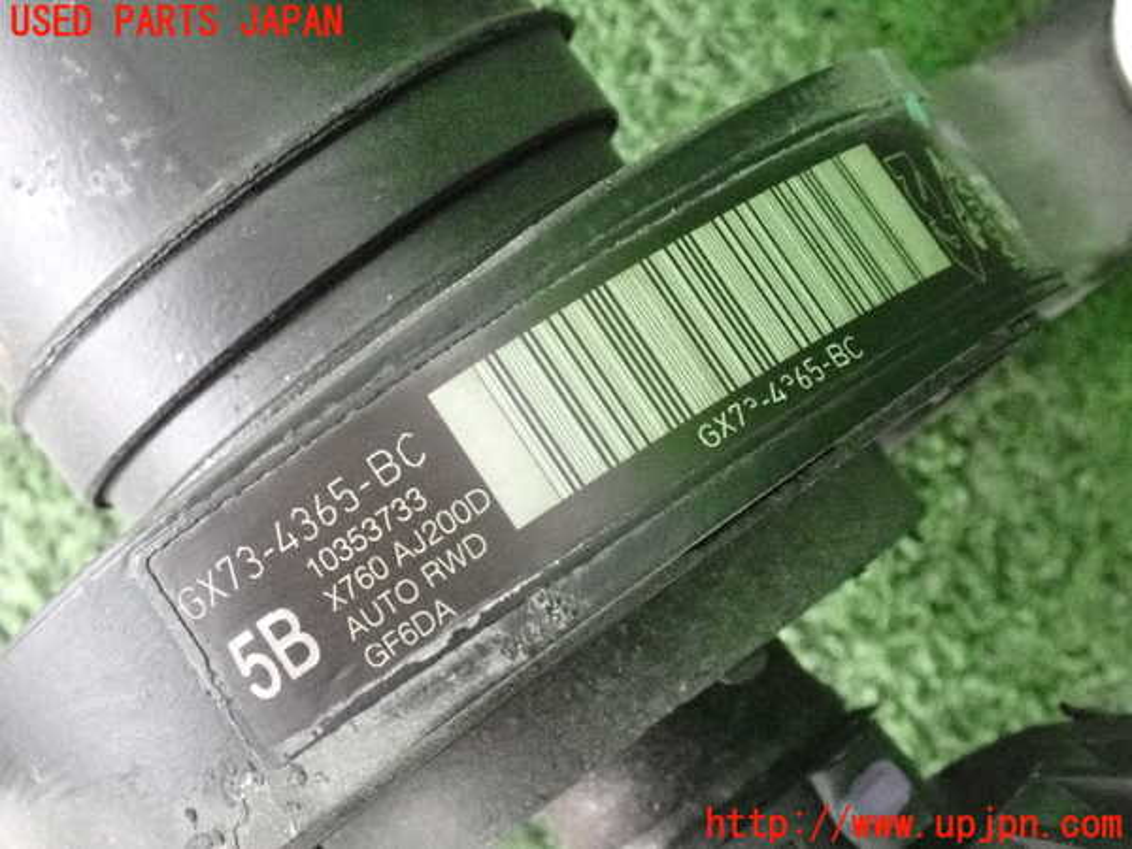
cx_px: 566
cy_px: 424
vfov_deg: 14.8
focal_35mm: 100
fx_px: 3270
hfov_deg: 19.6
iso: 6400
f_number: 4.9
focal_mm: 18
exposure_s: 1/125
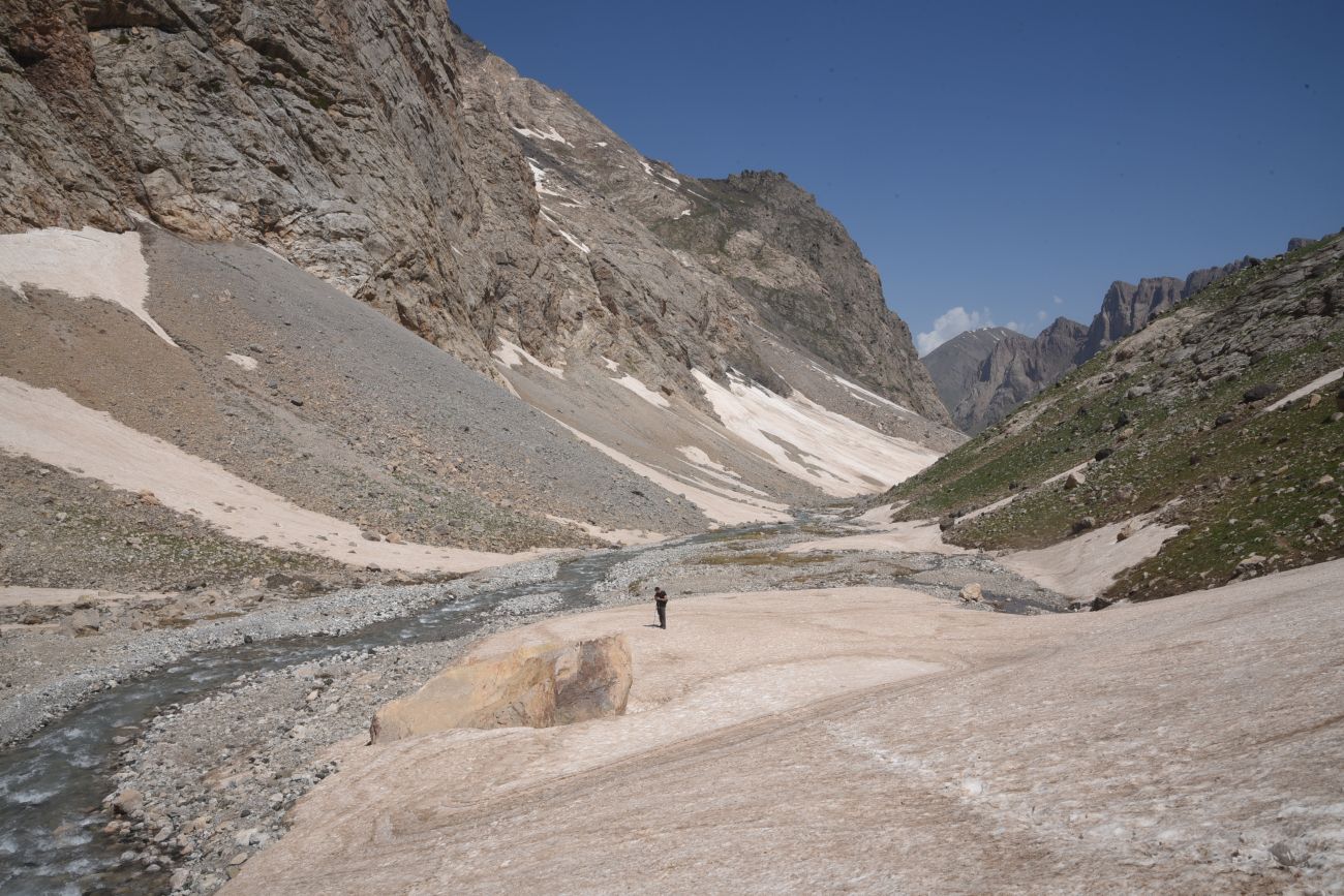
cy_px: 448
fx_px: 1867
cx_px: 672
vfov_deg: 27.0
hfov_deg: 39.6
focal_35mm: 50
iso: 160
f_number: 20
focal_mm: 50
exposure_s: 1/125
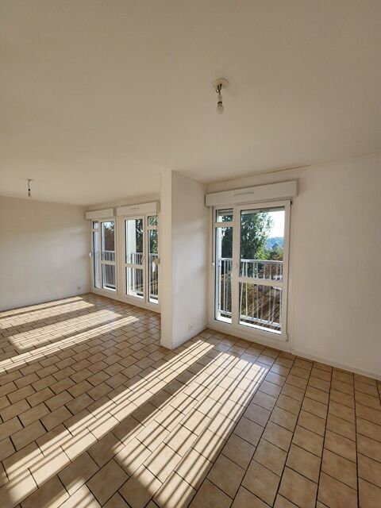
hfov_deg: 89.9
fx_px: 191
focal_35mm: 13
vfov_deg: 106.2
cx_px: 190
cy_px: 254
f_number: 2.2
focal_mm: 2.2
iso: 50
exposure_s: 1/671
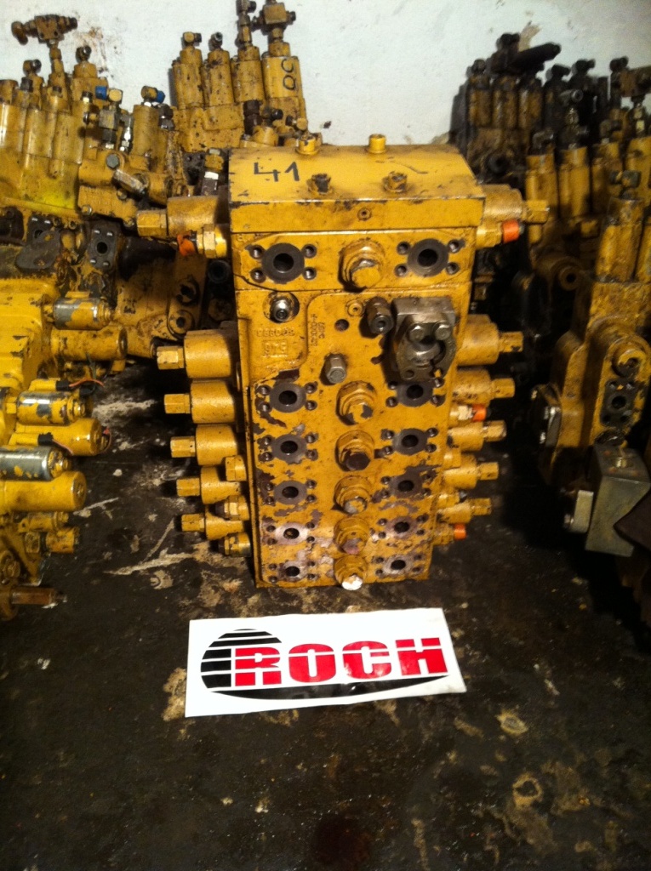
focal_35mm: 35
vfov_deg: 52.7
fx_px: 880
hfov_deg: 40.6
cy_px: 436
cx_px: 326
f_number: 2.8
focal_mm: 3.85
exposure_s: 1/15
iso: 250
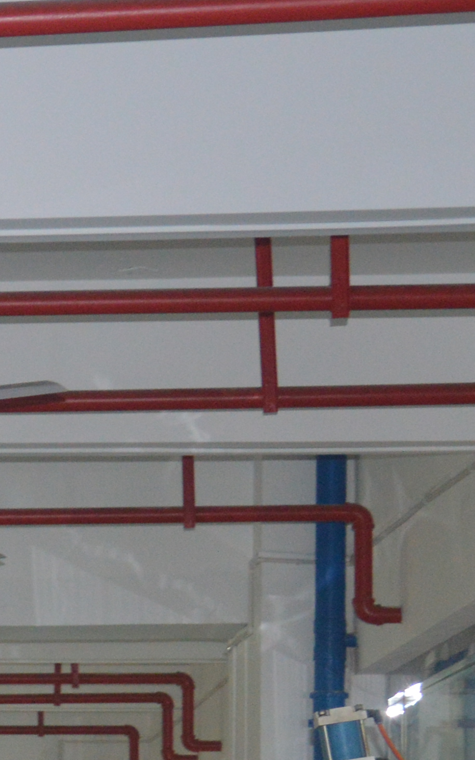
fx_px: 3645
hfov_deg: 6.7
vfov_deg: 11.8
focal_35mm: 176
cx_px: -989
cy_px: 731
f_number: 4
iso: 900
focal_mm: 28
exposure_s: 1/60
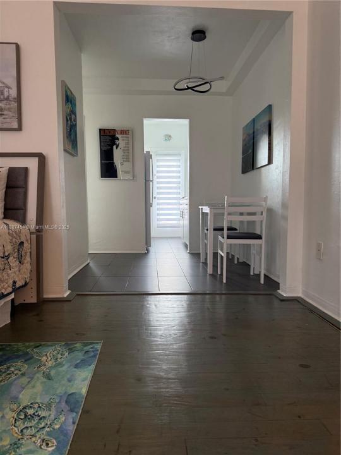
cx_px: 170
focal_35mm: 24
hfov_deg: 56.8
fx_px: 315
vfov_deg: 71.6
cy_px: 228
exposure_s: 1/120
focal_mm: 6.76
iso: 200
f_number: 1.78
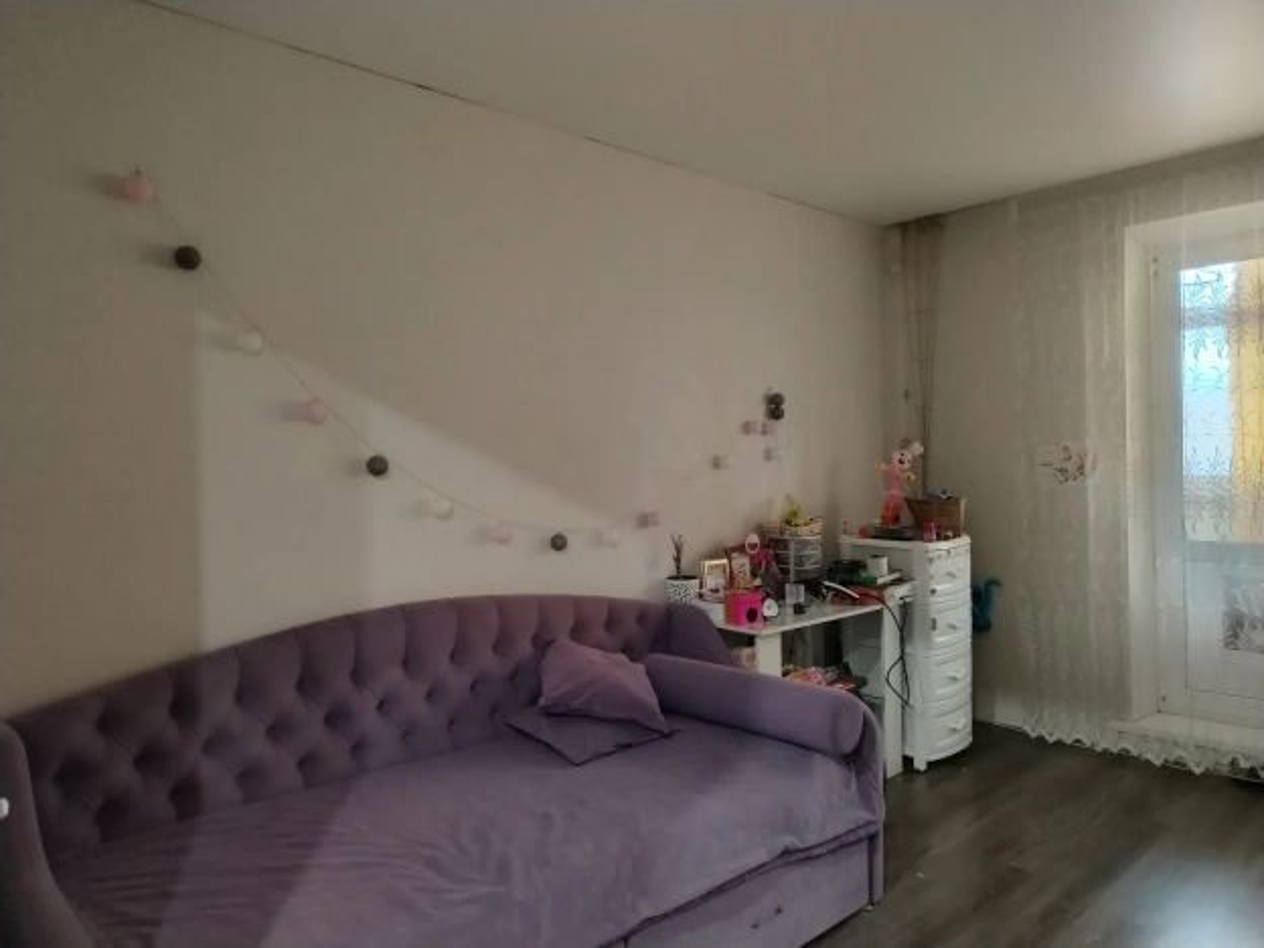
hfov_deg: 71.6
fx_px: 876
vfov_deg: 56.8
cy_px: 474
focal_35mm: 24
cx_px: 632
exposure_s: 1/25
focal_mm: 5.25
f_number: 1.75
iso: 1672
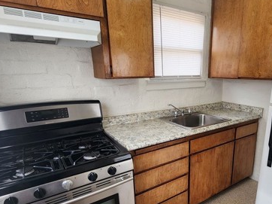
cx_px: 184
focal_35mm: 23
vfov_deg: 58.3
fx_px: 181
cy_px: 124
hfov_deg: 71.5
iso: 200
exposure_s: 1/60
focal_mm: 2.2
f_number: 2.2
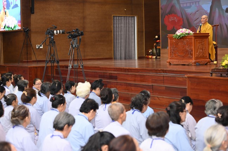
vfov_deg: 19.4
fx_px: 443
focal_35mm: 70
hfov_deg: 28.9
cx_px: 114
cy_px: 76
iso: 2000
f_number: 3.5
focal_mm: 70
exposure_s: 1/125
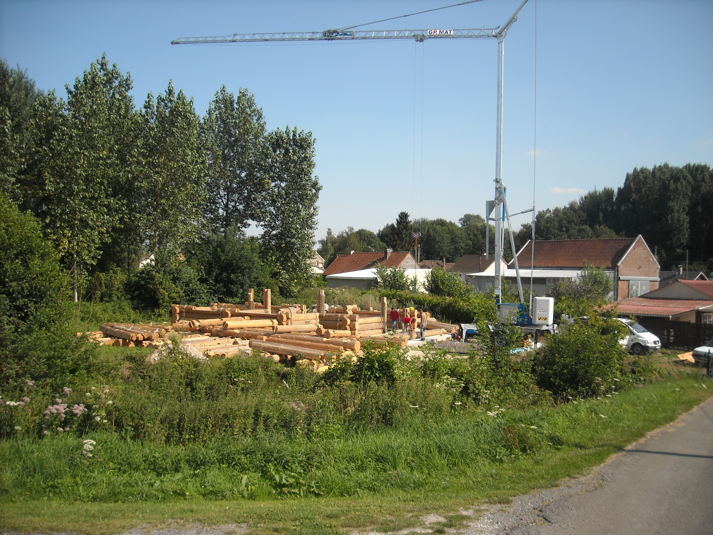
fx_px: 721
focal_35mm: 35
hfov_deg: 52.6
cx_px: 356
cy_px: 268
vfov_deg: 40.7
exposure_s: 1/218
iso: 64
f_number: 5.6
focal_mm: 5.7
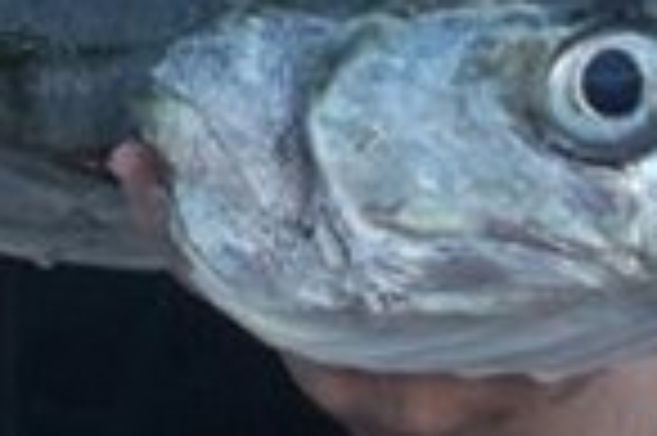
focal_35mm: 166
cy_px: -324
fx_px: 3026
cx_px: 94
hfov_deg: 12.3
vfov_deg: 8.0
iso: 64
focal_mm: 6.2
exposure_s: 1/149
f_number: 2.8
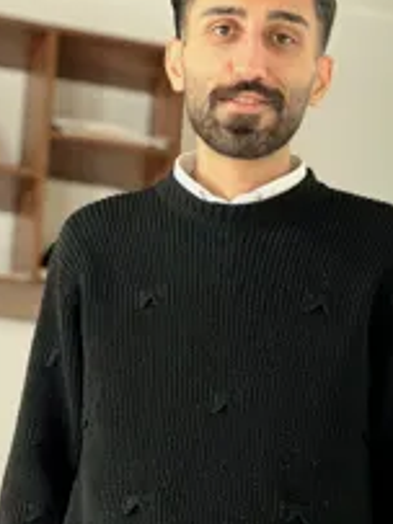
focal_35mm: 152
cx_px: 243
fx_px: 2303
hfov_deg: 9.7
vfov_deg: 13.0
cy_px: 387
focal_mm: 9
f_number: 2.8
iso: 400
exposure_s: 1/33
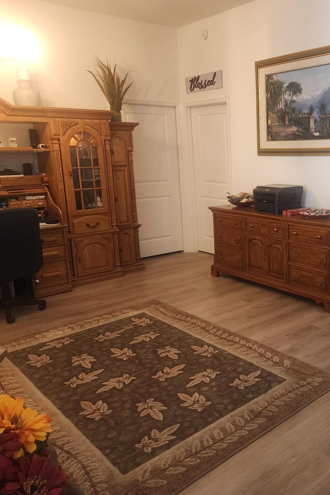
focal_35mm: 32
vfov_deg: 58.7
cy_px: 248
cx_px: 265
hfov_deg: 39.4
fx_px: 440
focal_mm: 6.4
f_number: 1.8
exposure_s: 1/120
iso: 640
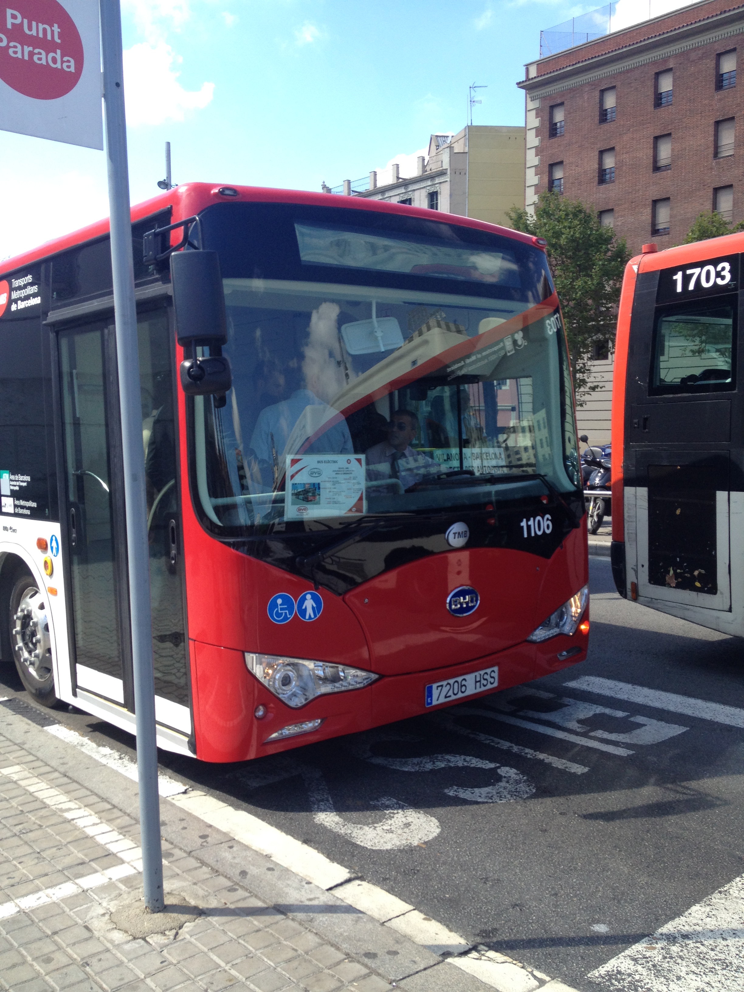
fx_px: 1003
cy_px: 496
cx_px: 372
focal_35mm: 35
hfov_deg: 40.7
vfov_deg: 52.6
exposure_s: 1/575
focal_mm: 4.28
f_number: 2.4
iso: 50
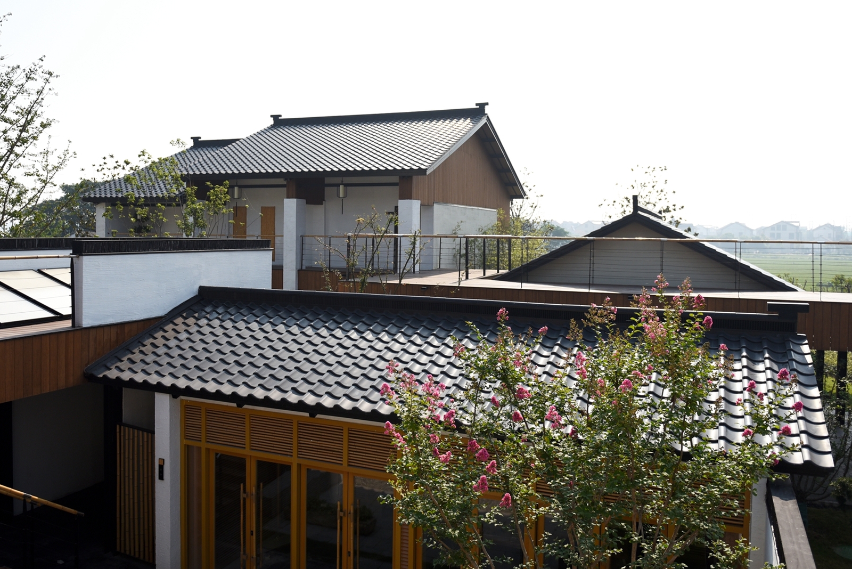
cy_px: 244
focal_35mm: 30
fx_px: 710
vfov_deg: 43.5
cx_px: 387
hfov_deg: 61.8
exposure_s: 1/4000
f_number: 2.8
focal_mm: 24
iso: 110
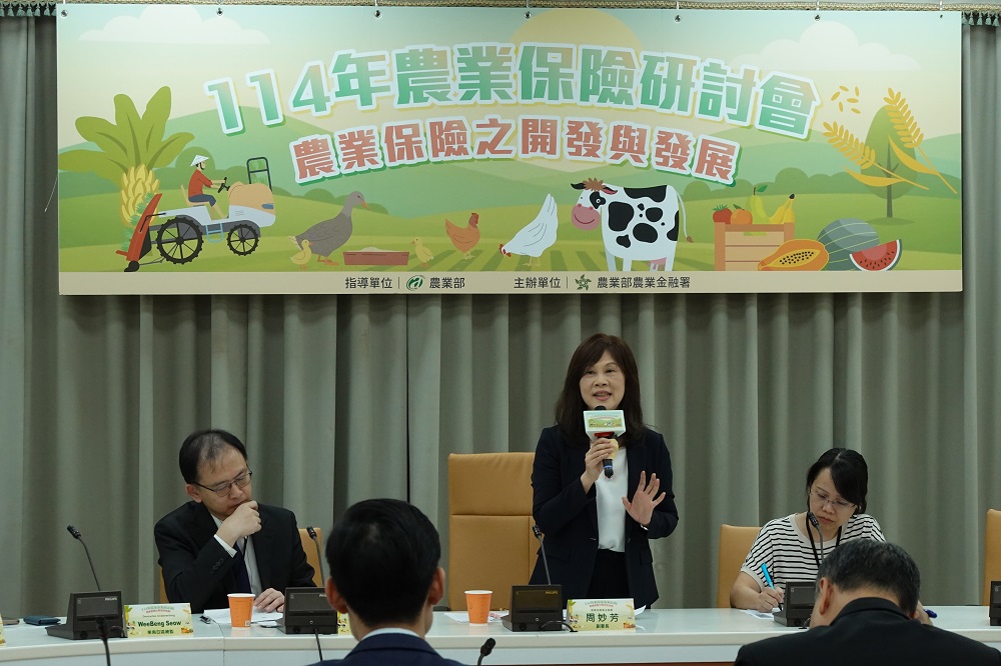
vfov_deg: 10.8
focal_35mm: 127
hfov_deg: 16.1
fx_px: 3530
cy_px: 333
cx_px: 500
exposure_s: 1/125
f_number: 5
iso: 800
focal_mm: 46.09
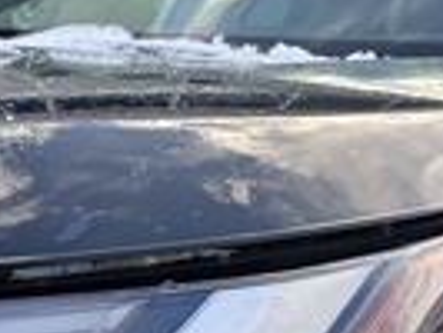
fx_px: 1050
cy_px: 408
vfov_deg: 17.1
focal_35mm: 82
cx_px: -83
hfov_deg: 22.1
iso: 50
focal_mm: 5.96
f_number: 1.6
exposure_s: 1/498
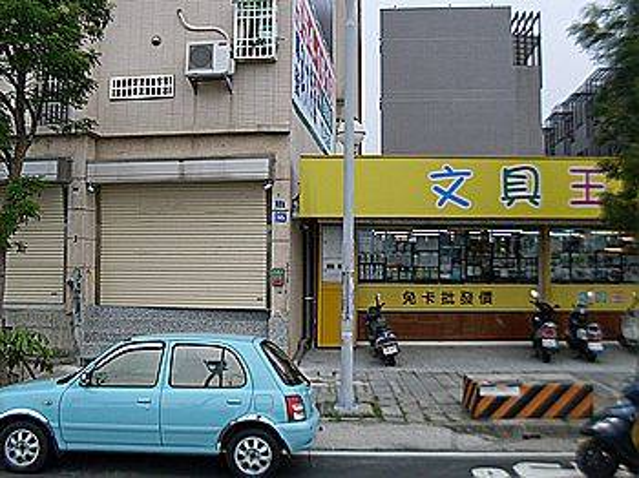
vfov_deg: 37.7
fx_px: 701
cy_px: 239
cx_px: 320
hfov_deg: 49.0
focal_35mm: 38
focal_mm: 6.3
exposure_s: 1/500
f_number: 2.8
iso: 80
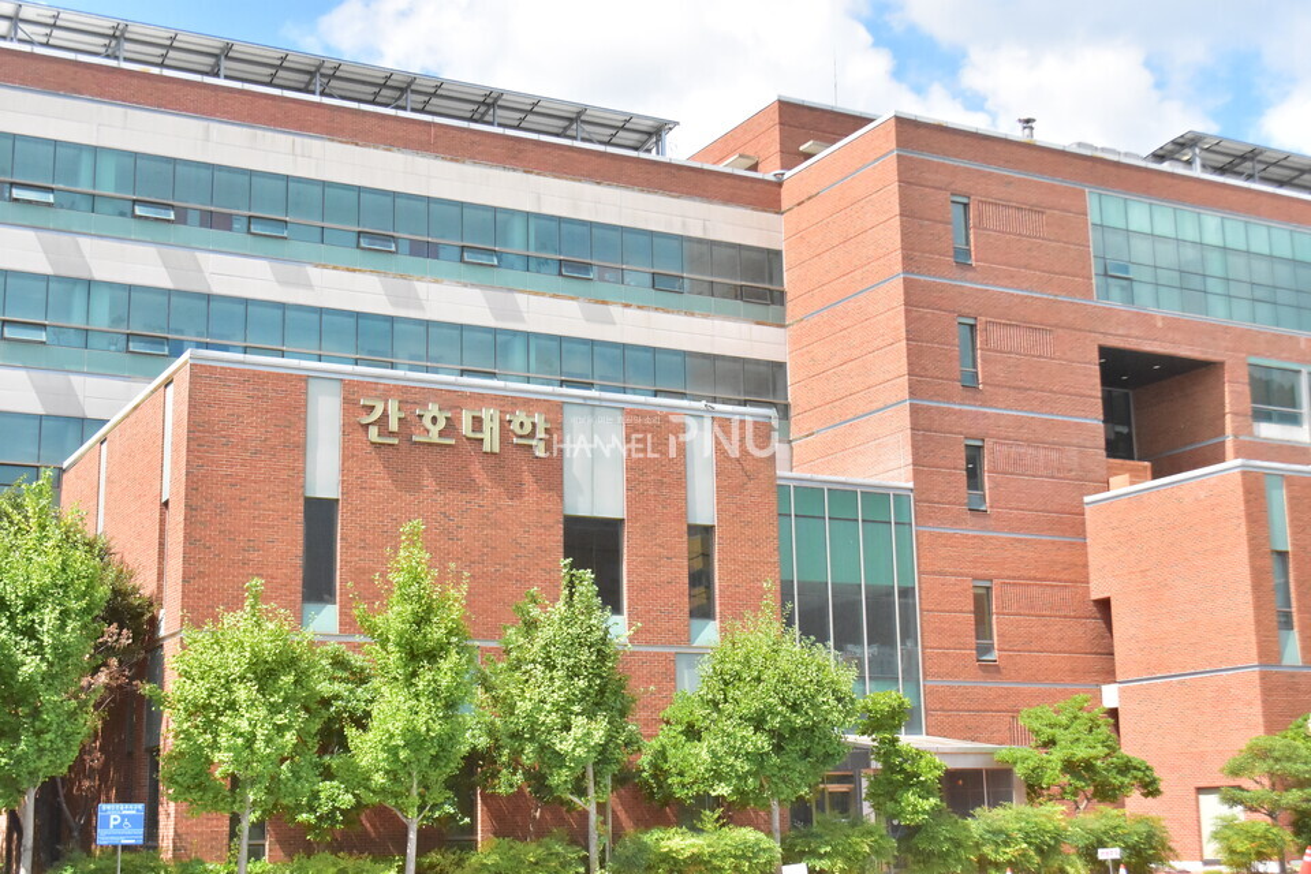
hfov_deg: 38.9
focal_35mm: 51
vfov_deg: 26.5
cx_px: 656
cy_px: 437
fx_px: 1857
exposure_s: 1/8000
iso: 3200
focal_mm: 34
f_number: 8
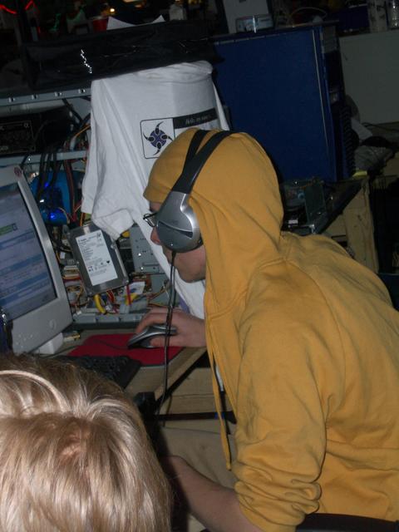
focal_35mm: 74
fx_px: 1137
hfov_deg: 19.9
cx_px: 200
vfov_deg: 26.3
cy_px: 266
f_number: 3.9
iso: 100
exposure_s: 1/60
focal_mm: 12.2
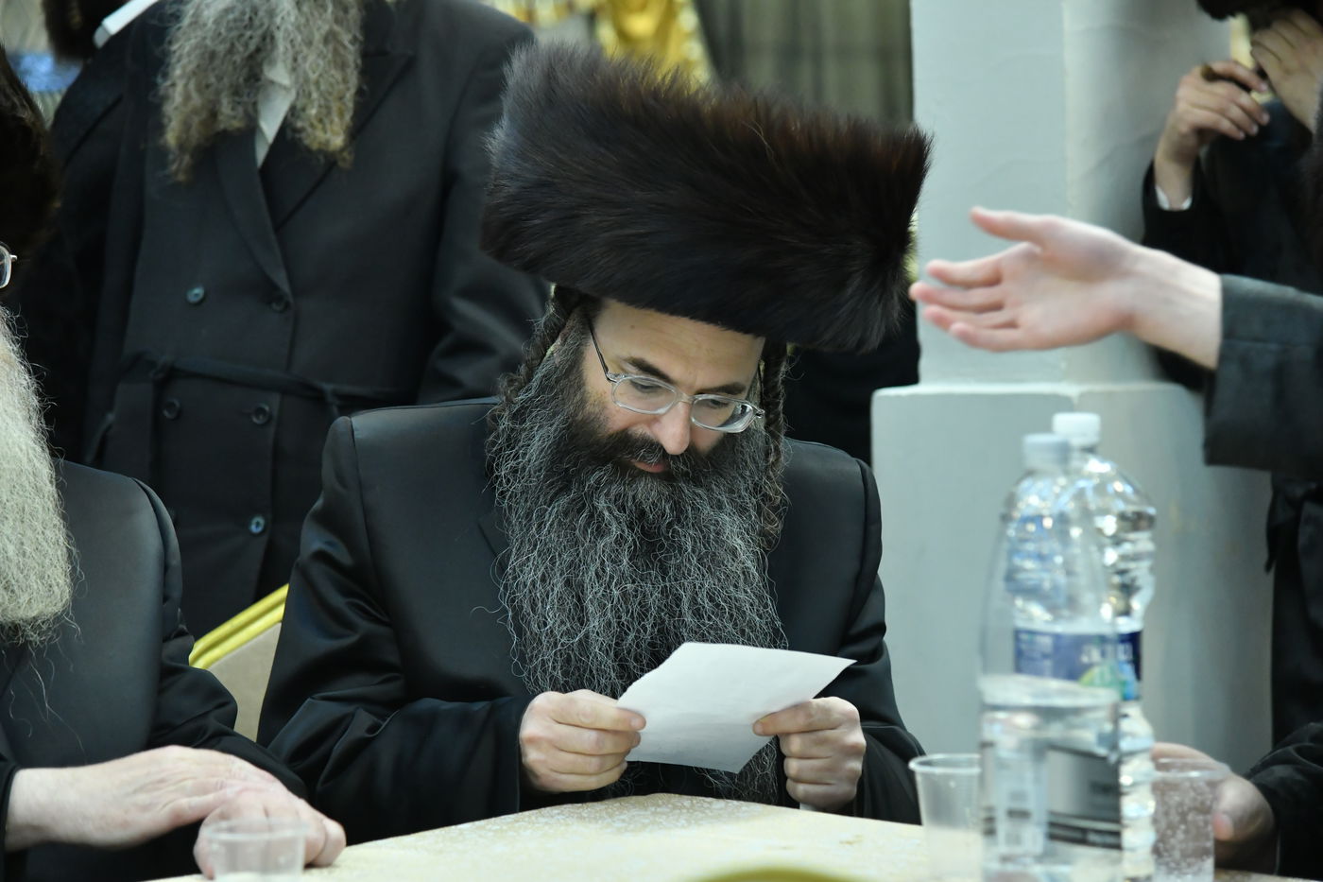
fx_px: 3858
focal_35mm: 105
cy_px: 441
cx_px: 662
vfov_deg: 13.0
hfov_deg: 19.5
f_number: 4.5
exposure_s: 1/250
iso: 4000
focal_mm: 105
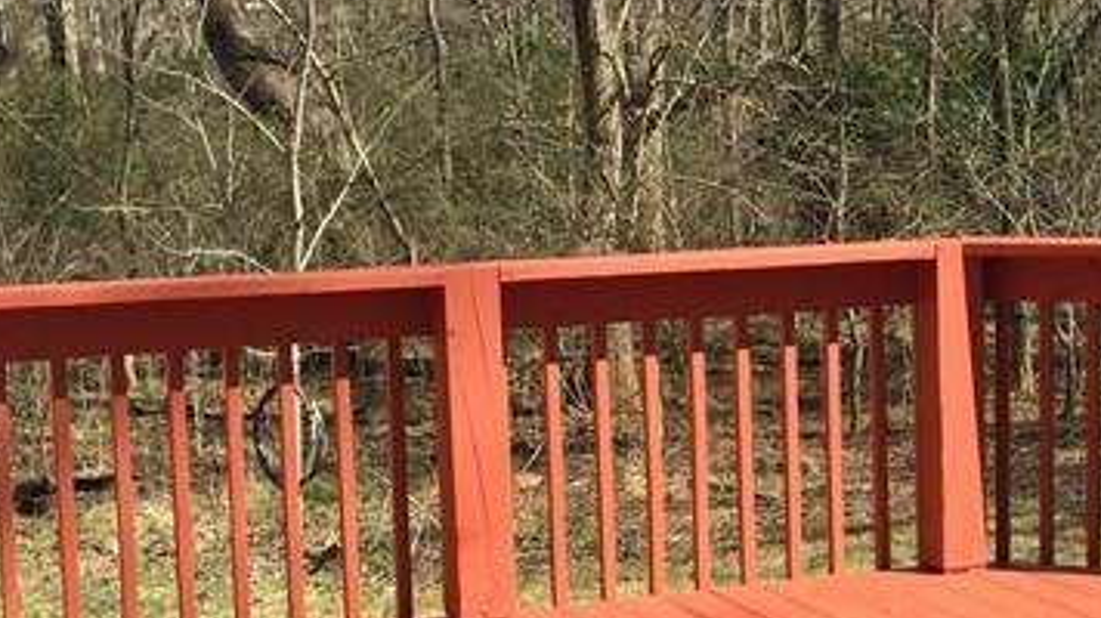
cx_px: 1089
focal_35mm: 91
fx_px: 2656
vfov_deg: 13.2
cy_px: 494
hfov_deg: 22.6
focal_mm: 4.15
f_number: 2.2
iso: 32
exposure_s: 1/746
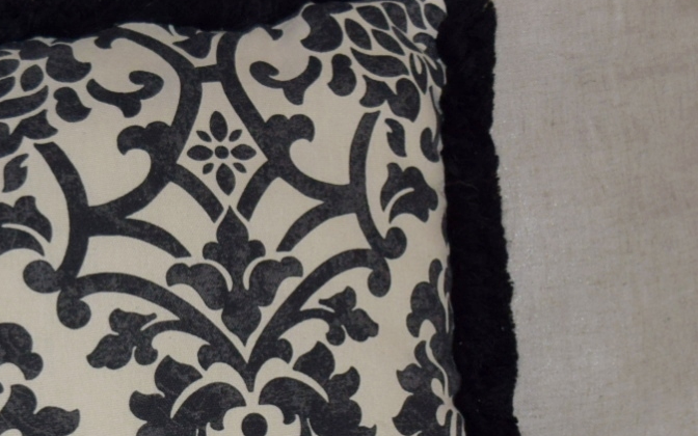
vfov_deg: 7.4
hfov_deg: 11.8
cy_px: 437
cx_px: 191
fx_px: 3367
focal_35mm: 177
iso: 400
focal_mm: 26
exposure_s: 1/60
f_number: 4
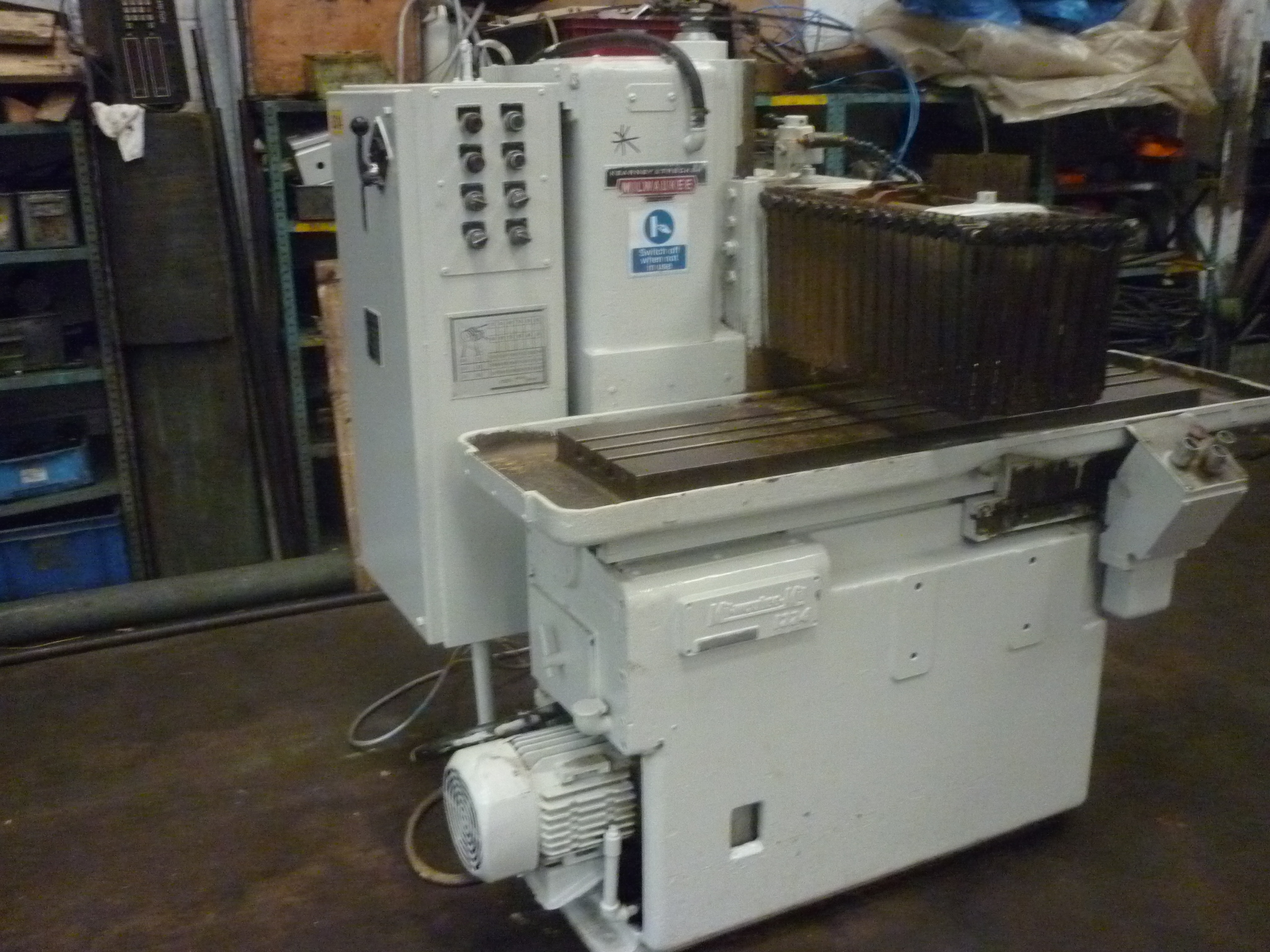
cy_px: 476
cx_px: 635
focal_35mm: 33
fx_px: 1211
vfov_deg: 42.9
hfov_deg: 55.4
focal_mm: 5.5
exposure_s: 1/13
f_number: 2.8
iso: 800
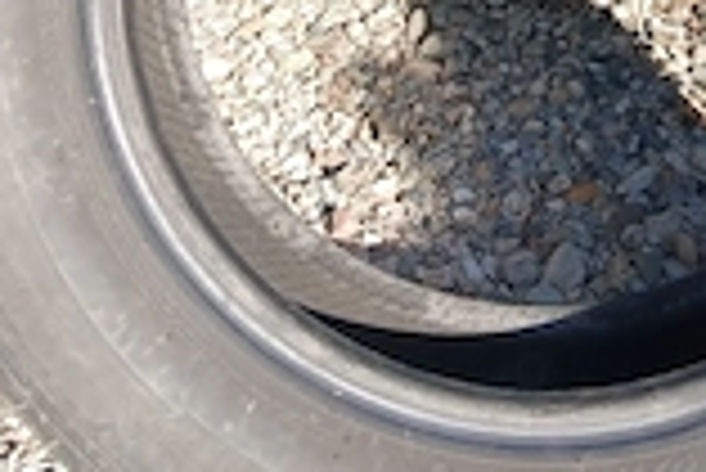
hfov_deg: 28.6
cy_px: -157
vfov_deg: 18.3
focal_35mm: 69
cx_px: 562
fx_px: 1354
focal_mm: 3.98
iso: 20
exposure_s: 1/172
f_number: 1.8
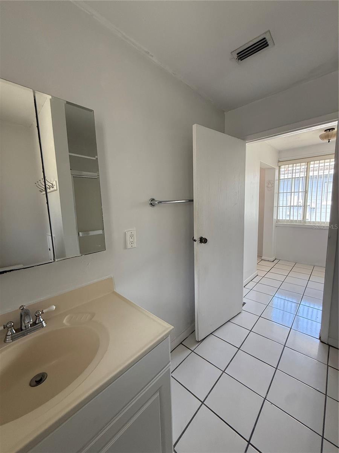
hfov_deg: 85.7
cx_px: 170
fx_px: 183
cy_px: 226
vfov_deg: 102.1
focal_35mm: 14
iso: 320
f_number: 2.2
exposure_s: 1/99
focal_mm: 2.22
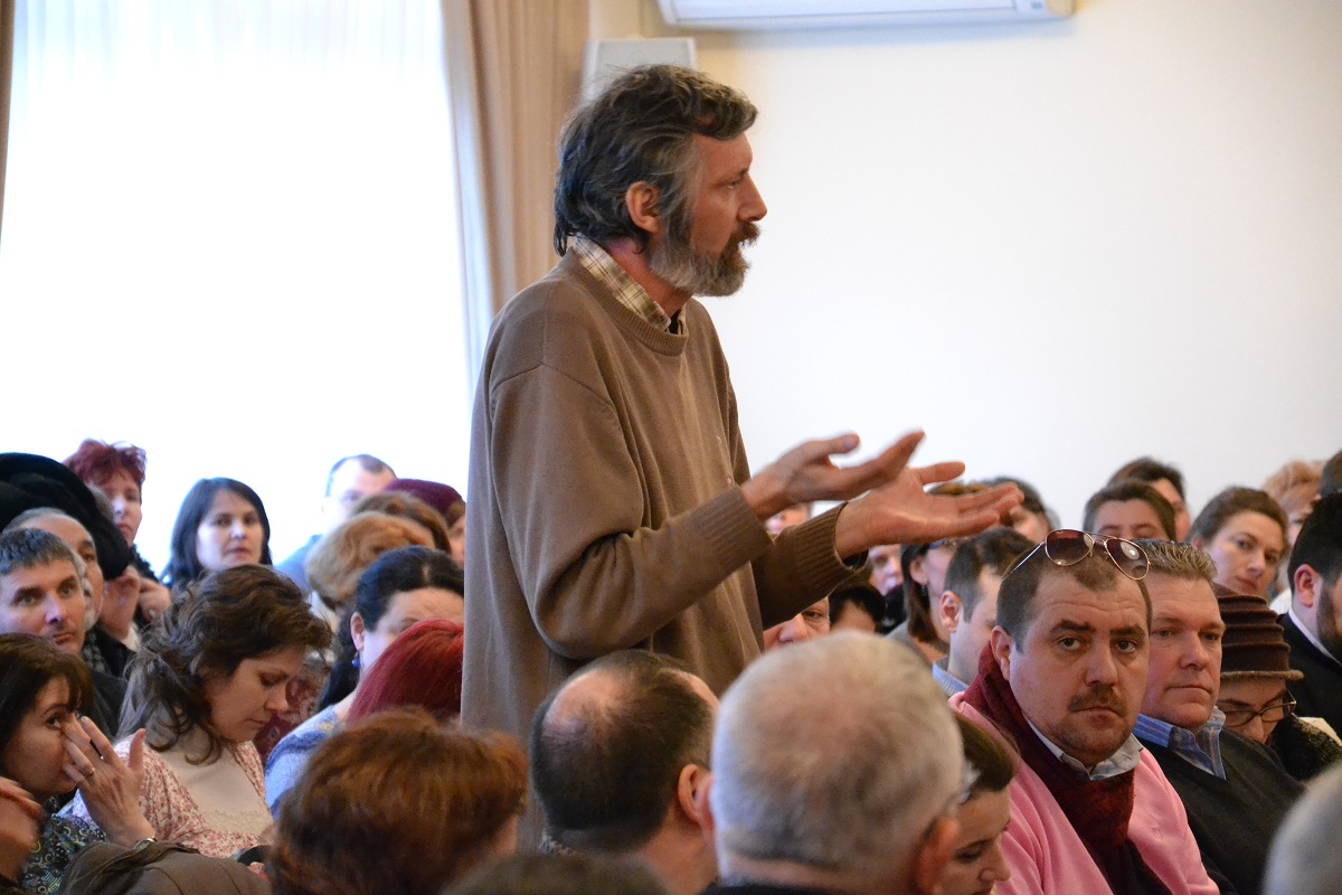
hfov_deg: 13.0
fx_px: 5871
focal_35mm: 158
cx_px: 671
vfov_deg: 8.7
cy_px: 448
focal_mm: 105
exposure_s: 1/30
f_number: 5.6
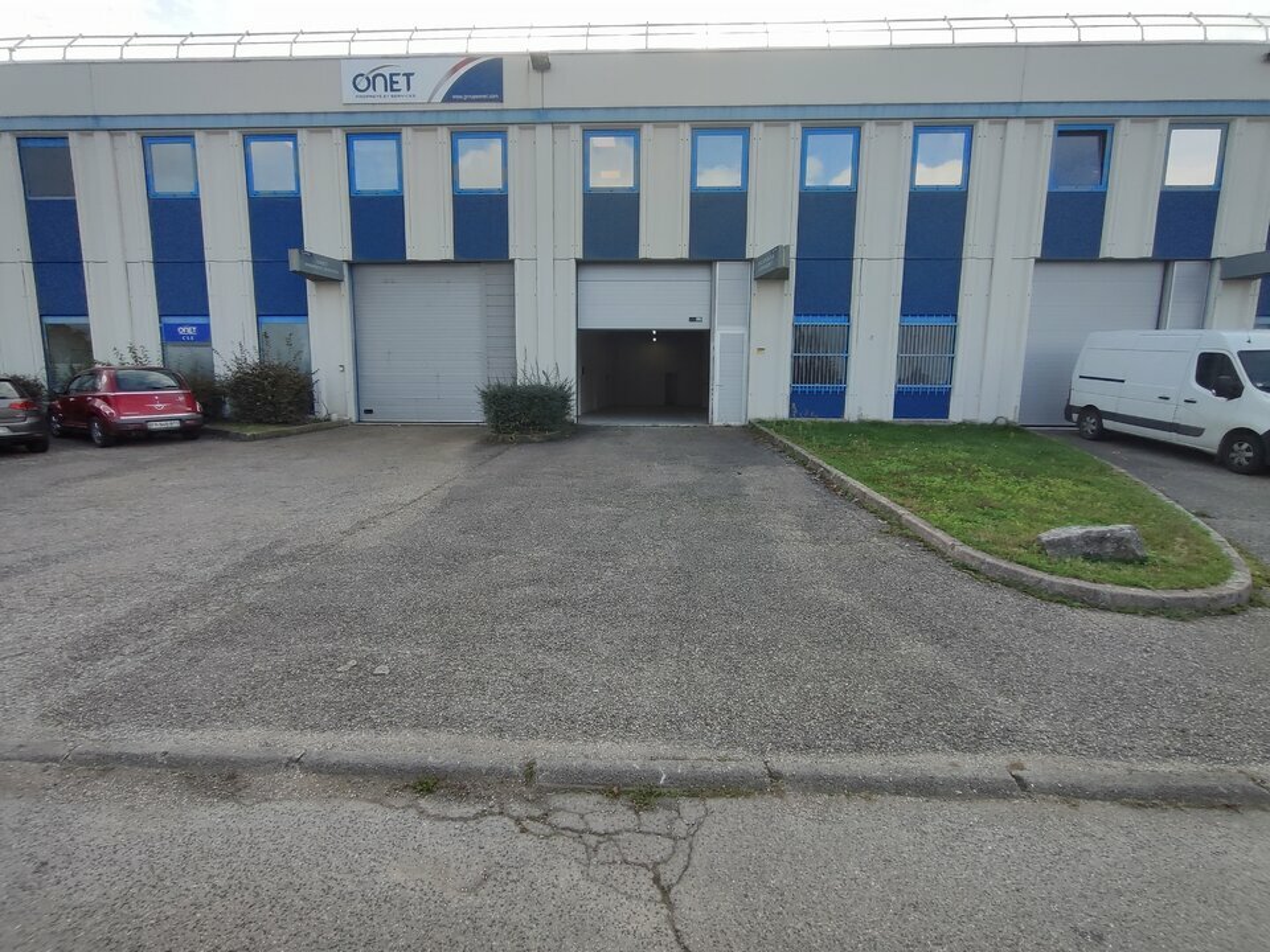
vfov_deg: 89.9
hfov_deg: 106.2
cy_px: 476
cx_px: 635
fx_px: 477
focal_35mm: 13
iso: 50
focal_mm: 1.66
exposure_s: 1/955
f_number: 2.2
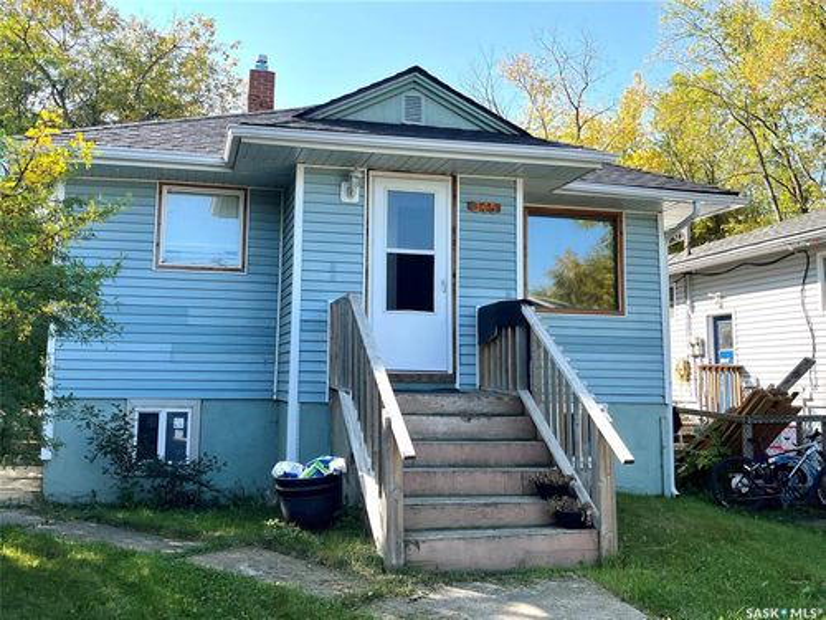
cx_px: 413
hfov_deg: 67.3
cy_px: 310
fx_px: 620
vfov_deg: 53.1
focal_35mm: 26
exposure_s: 1/1647
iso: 50
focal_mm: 5.1
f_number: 1.6
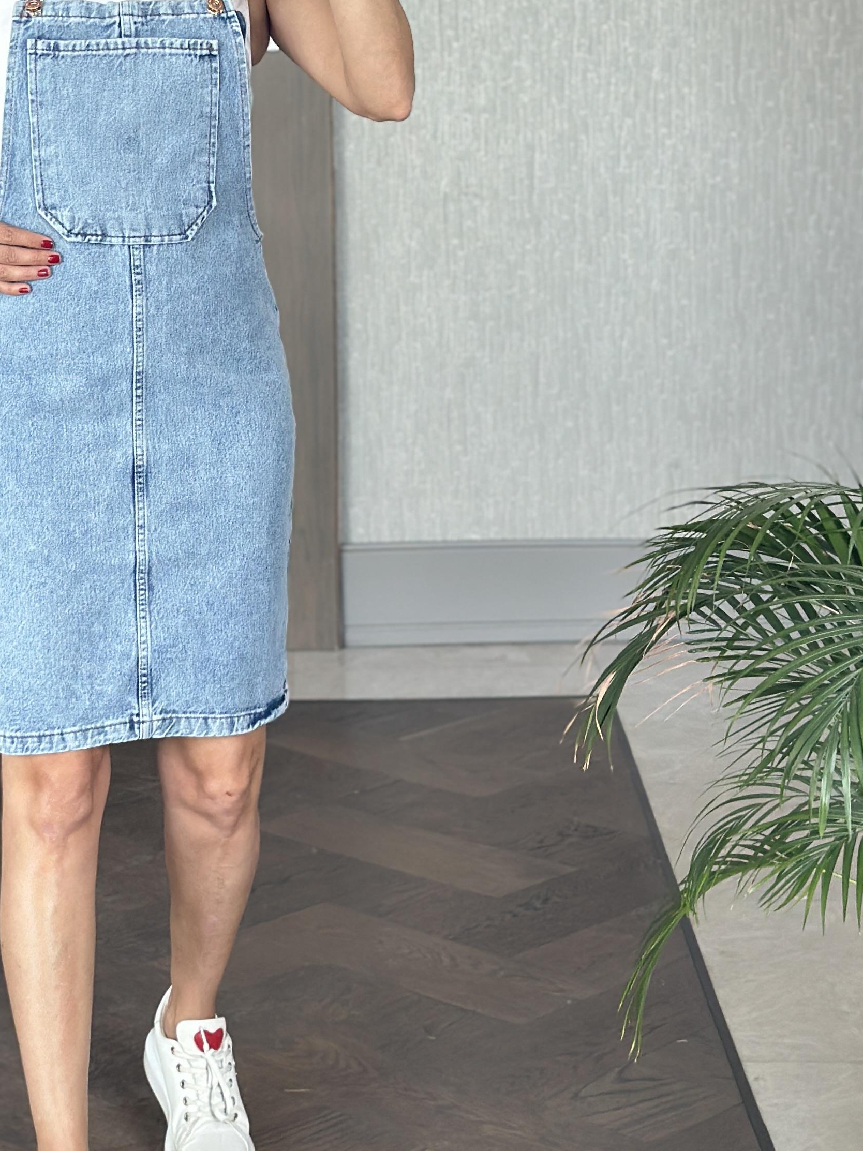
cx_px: 109
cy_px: 398
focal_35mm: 87
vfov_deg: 22.4
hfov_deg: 16.8
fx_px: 2893
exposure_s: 1/60
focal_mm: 6.86
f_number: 1.78
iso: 160
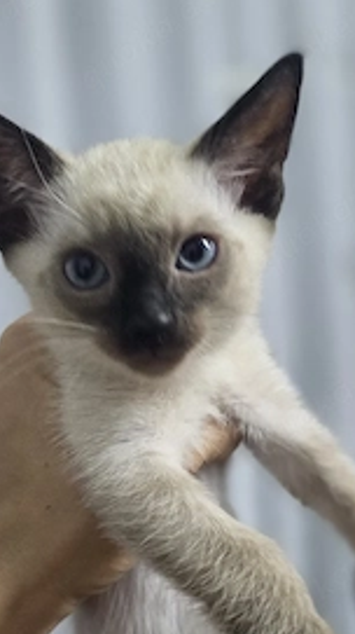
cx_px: 199
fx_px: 621
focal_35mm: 37
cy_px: 428
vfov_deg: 52.9
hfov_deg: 31.9
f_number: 1.7
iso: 250
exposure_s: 1/40.2
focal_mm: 6.3
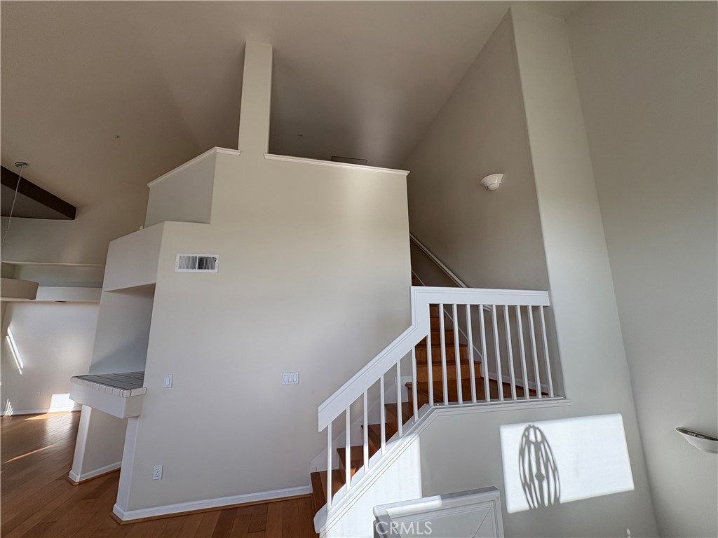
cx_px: 359
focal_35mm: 14
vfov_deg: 85.7
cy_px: 269
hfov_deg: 102.1
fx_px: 290
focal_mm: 2.22
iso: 40
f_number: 2.2
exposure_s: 1/238
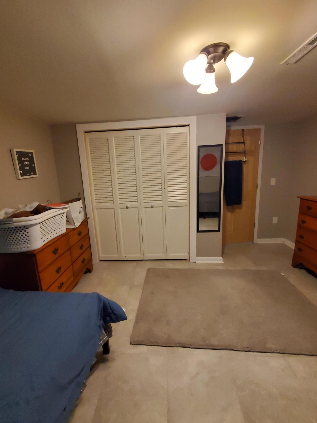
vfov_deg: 102.1
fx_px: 171
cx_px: 157
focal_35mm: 14
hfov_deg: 85.7
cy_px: 210
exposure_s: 1/40
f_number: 2.2
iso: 500
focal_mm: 1.8
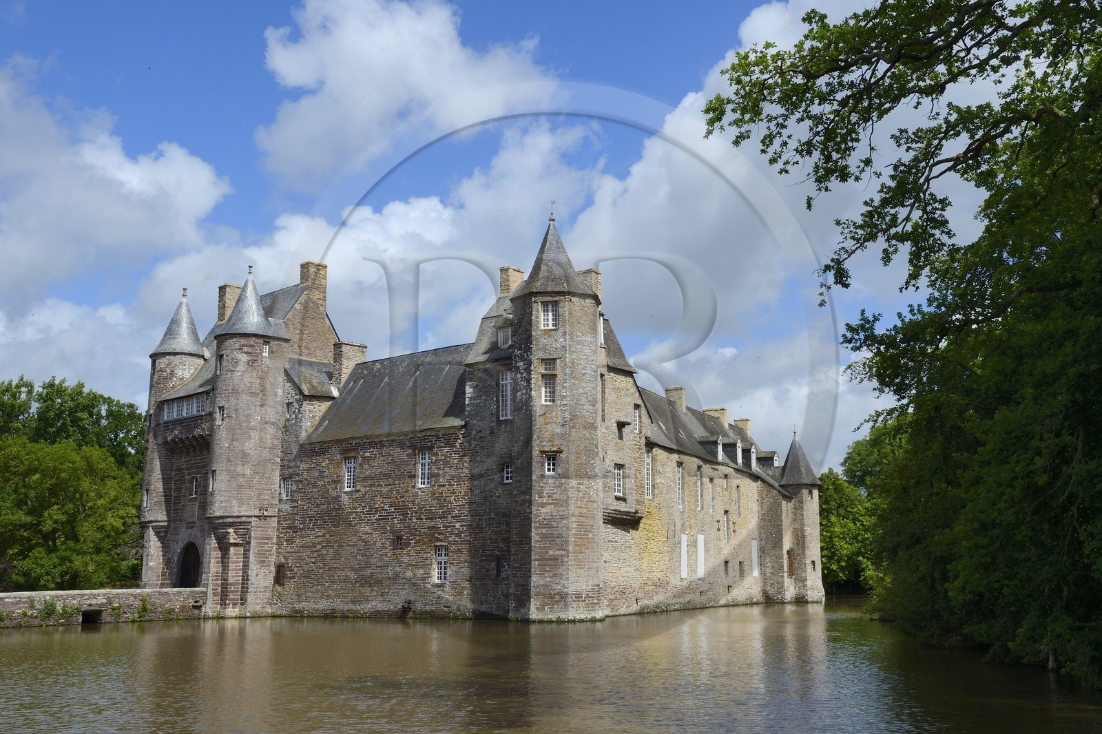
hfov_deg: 54.4
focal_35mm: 35
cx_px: 551
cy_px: 367
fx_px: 1071
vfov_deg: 37.8
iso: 200
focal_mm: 35
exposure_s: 1/200
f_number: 16
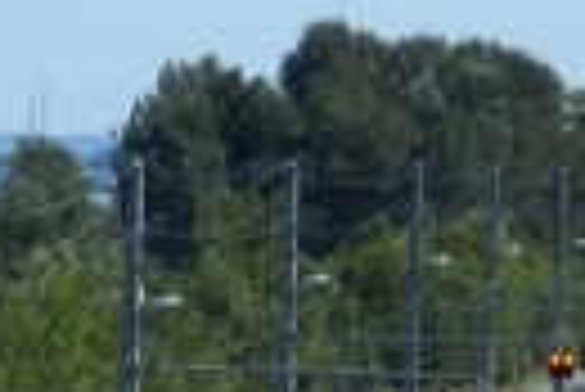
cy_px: 1032
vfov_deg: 2.8
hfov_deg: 4.1
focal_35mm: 492
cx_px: -603
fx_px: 8004
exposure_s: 1/800
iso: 160
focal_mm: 10.7
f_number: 4.6
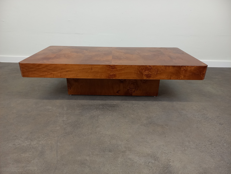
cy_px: 87
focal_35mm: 25
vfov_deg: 54.9
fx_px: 167
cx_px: 116
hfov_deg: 69.4
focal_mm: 4.65
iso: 200
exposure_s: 1/50
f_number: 1.8
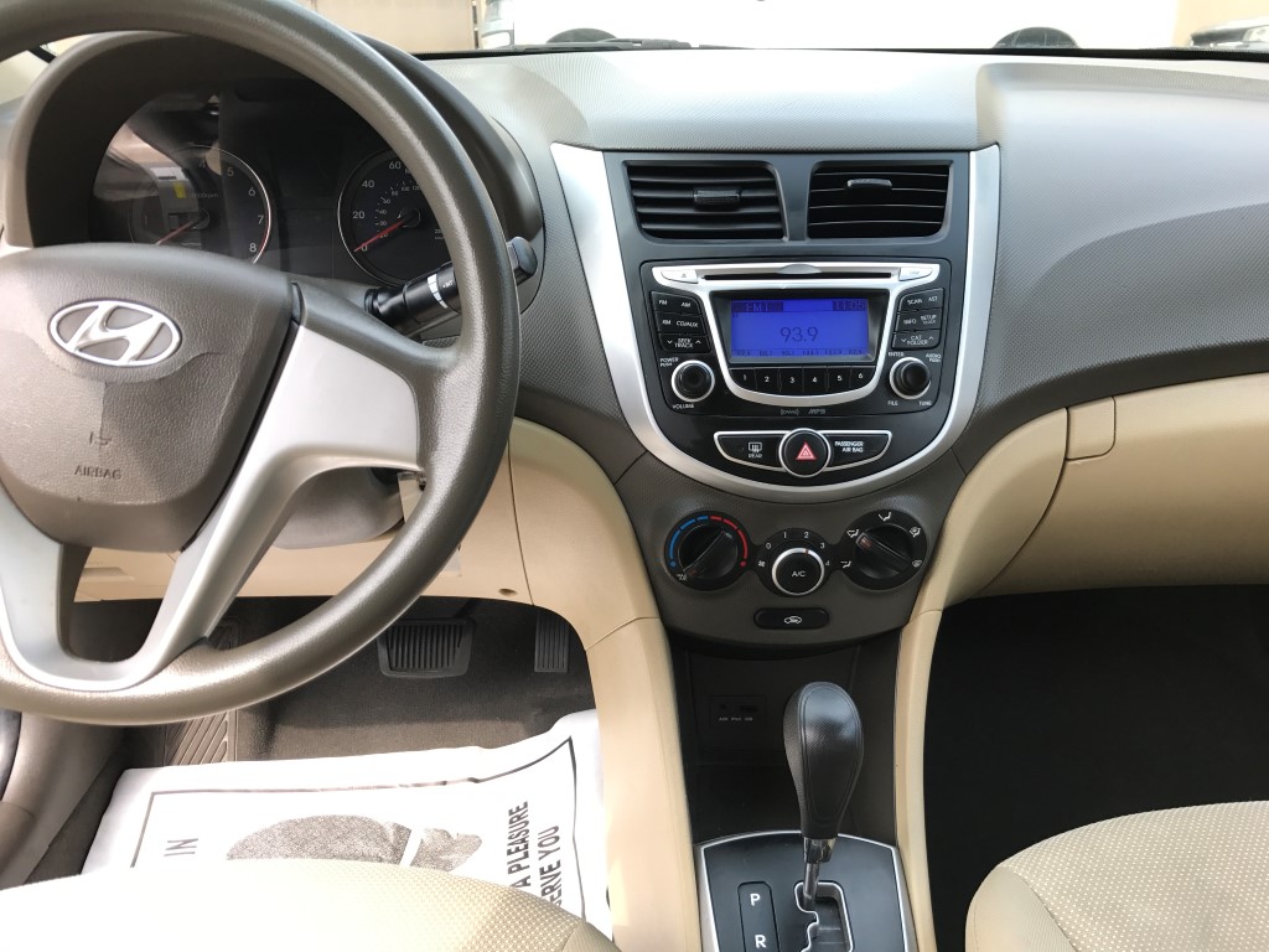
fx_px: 1026
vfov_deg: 49.7
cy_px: 476
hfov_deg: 63.4
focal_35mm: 28
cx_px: 634
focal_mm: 3.99
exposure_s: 1/168
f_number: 1.8
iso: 20
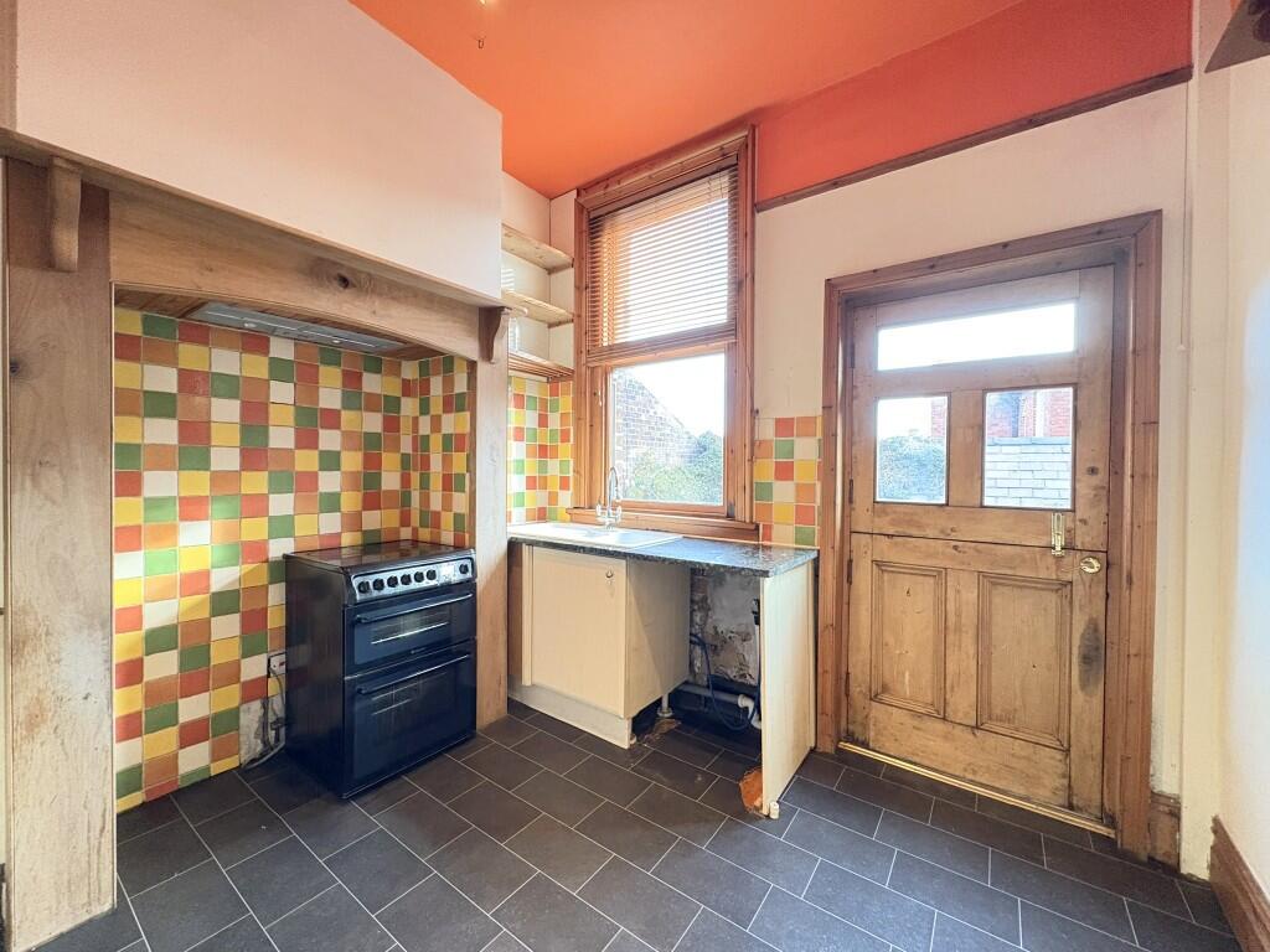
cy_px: 476
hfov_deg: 102.1
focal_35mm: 14
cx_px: 635
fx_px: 514
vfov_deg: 85.7
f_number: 2.2
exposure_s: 1/60
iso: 640
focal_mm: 2.22
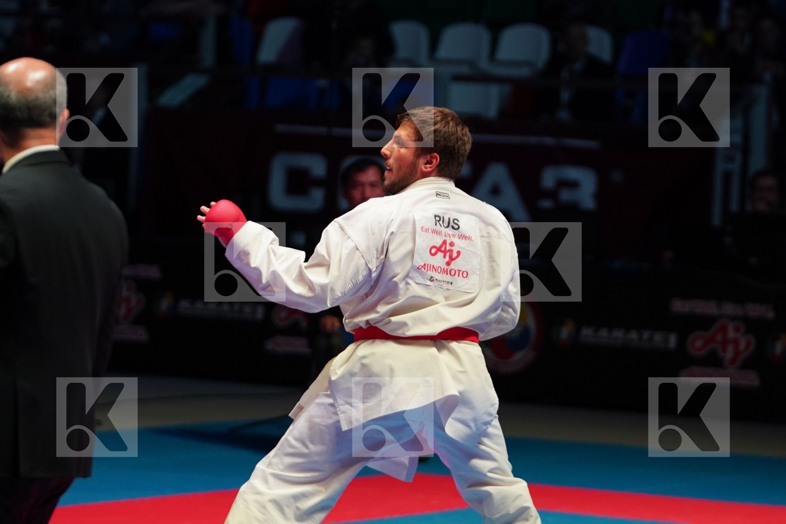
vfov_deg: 6.8
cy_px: 262
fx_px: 4410
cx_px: 393
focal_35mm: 202
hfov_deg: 10.2
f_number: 2.8
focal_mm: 135
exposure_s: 1/1000
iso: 1600
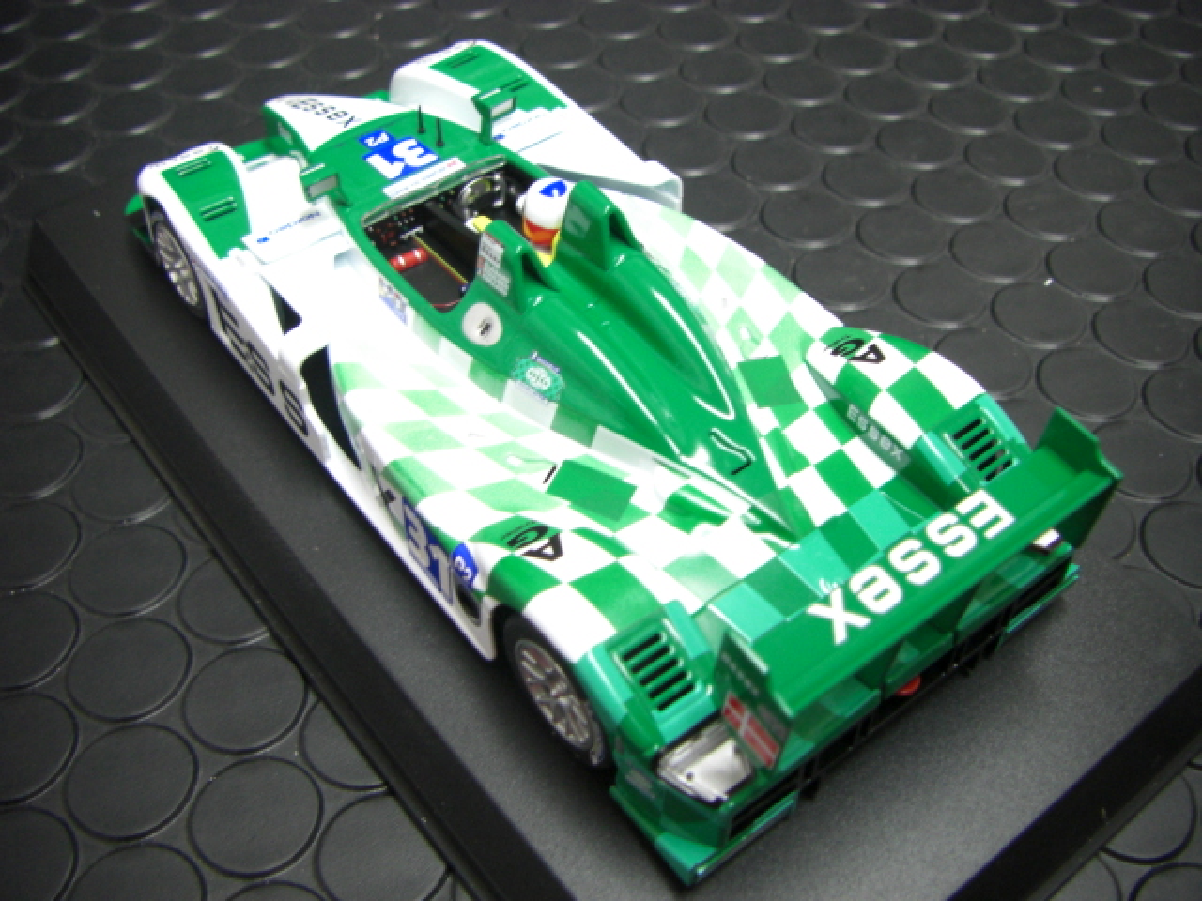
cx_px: 601
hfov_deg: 49.0
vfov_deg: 37.7
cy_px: 450
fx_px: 1320
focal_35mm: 38
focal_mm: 6.3
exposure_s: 1/15
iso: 200
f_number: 3.4
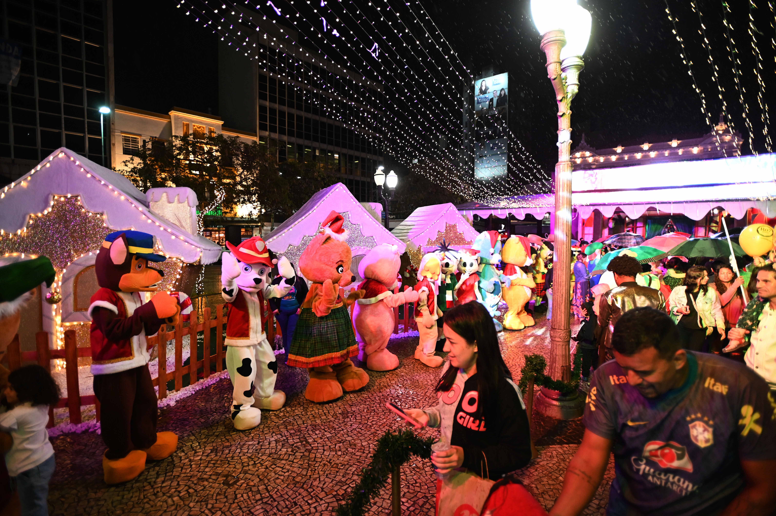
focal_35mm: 17
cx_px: 388
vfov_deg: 70.4
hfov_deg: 93.3
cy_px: 258
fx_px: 366
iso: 2500
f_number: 2.8
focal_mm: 17
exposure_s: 1/200
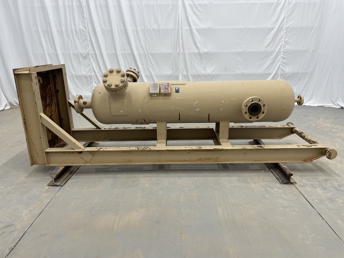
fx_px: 258
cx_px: 172
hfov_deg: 67.3
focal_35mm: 26
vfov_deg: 53.1
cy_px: 129
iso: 40
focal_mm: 4.2
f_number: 1.6
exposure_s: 1/120
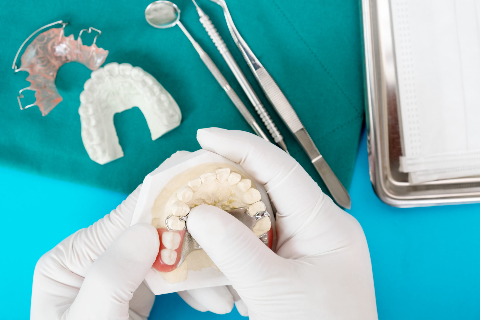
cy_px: 160
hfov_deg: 36.9
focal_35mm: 54
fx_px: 720
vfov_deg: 25.1
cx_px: 240
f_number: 5.6
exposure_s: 1/18
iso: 200
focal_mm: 35.8
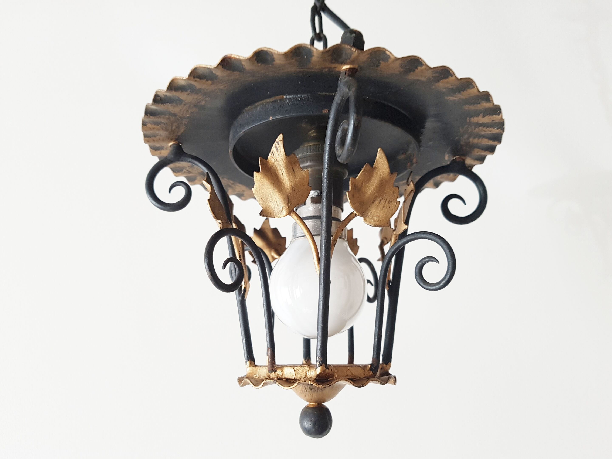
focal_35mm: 26
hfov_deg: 67.3
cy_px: 230
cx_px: 306
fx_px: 460
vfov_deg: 53.1
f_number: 1.7
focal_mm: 4.2
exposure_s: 1/100
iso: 64
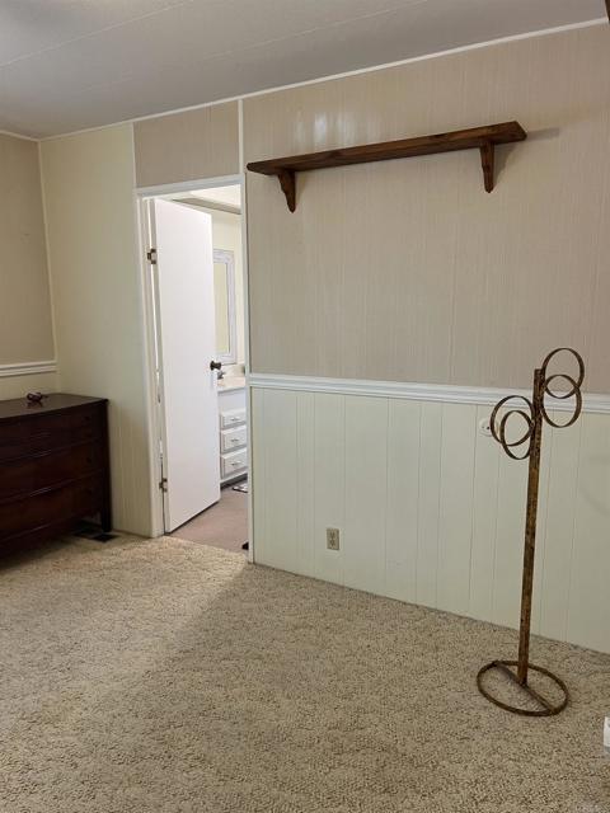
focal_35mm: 26
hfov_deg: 53.1
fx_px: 611
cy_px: 406
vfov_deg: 67.3
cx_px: 305
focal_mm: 5.7
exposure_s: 1/60
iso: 125
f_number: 1.5
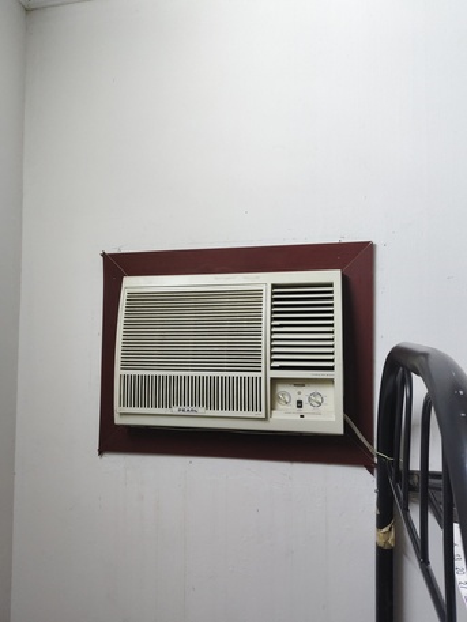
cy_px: 311
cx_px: 234
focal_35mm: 23
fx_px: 414
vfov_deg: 73.9
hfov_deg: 58.9
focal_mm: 5.56
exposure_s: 1/100
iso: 347
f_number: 1.88
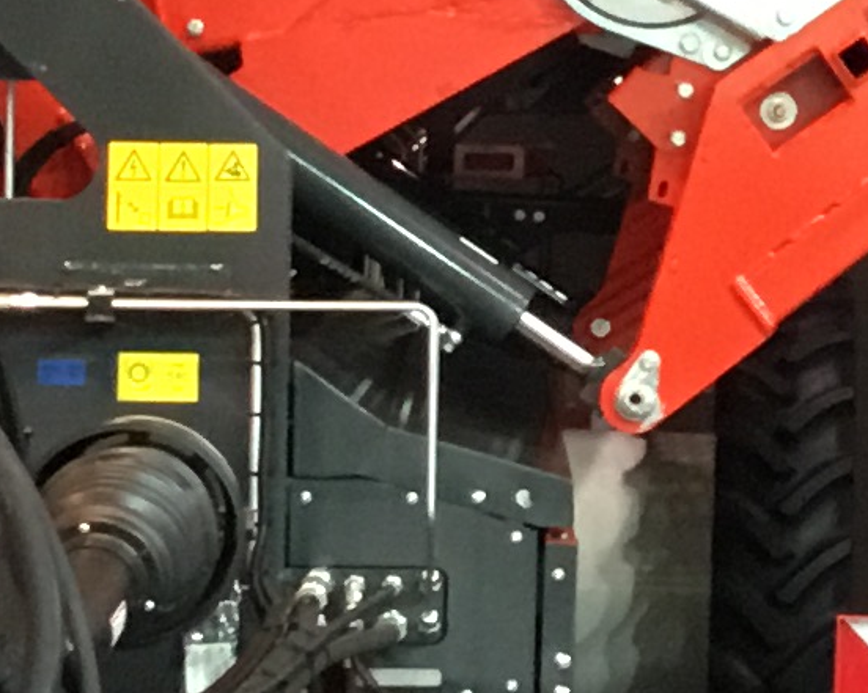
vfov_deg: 8.6
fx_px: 4596
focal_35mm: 179
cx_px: 912
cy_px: 27
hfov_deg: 10.7
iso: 200
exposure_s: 1/20
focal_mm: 3.3
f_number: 2.4
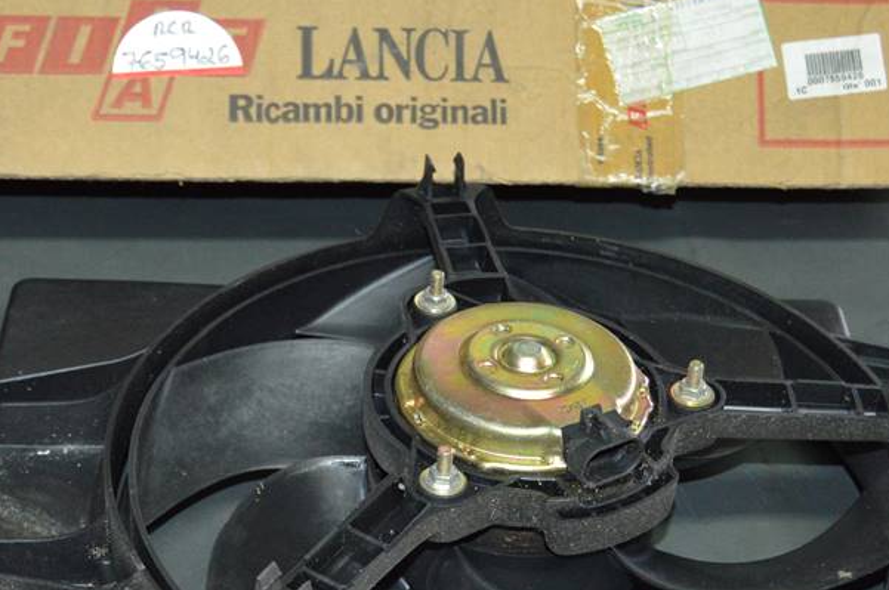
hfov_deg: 27.7
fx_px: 1800
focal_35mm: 73
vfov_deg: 18.5
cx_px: 345
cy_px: 469
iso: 1800
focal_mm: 24
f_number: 3.8
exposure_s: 1/60
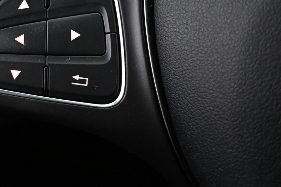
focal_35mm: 54
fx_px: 425
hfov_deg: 35.7
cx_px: 69
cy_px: 33
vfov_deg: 24.4
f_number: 3.8
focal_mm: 19.5
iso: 5000
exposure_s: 1/30
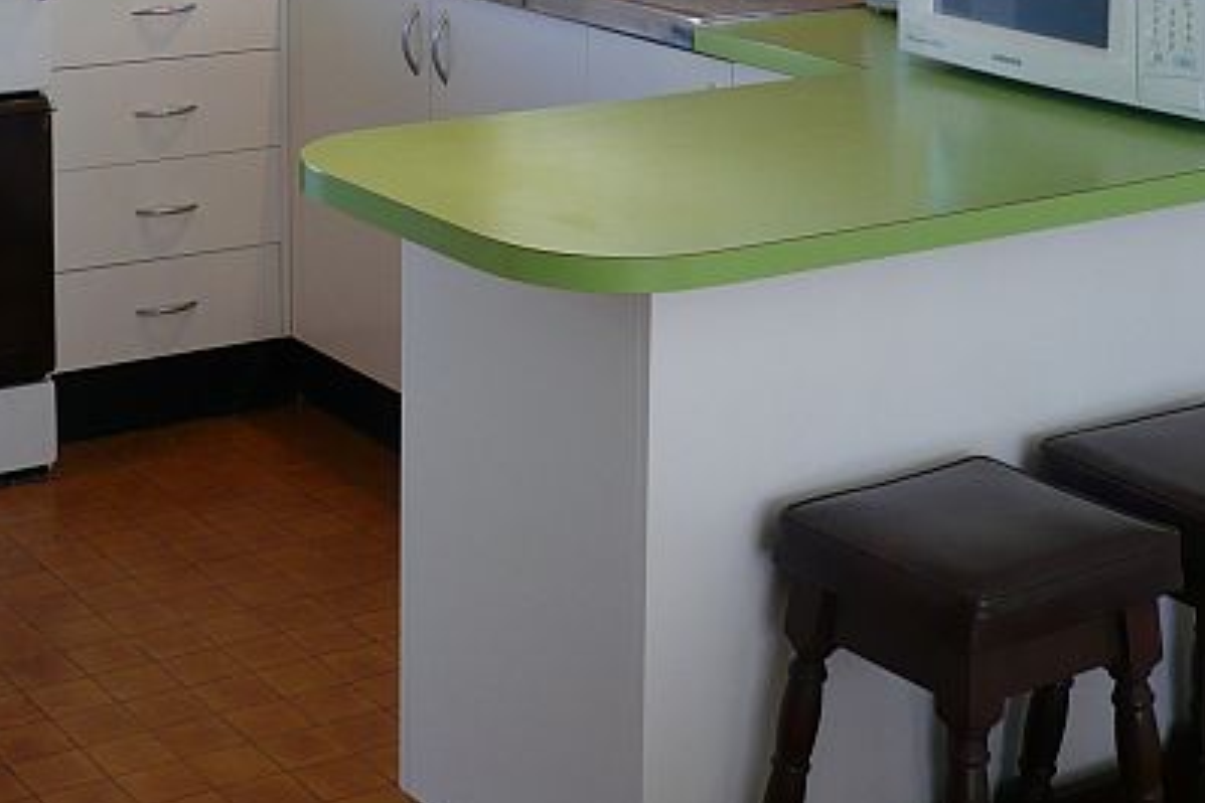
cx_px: 583
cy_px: -142
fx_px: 2443
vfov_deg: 17.8
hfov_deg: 27.7
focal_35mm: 73
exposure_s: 1/50
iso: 100
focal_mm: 5.8
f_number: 2.8
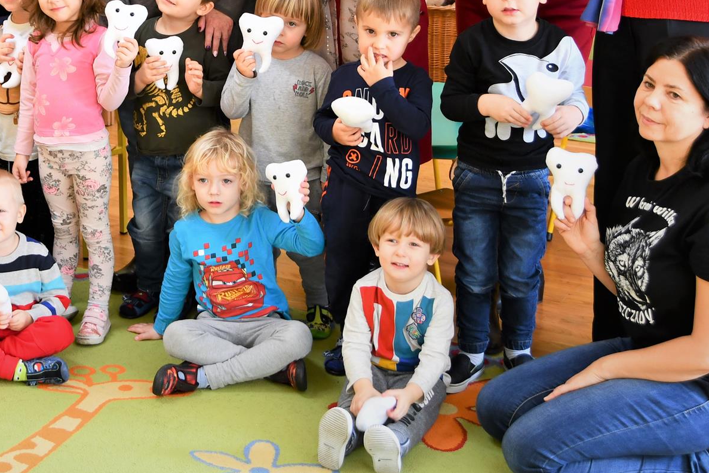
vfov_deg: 17.9
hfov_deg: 26.6
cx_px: 165
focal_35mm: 75
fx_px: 1477
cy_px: 59
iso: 400
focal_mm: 27
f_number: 4
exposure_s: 1/60
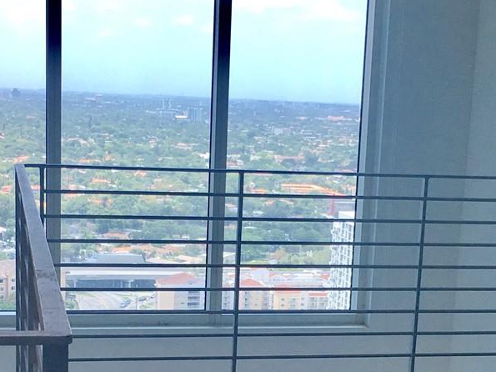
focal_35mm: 78
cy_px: 323
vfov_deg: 18.6
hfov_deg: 25.0
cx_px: 252
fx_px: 1117
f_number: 2.2
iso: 25
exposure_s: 1/353
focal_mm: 4.15
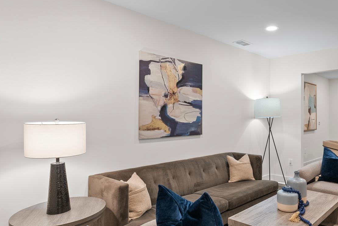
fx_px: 244
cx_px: 219
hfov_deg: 67.9
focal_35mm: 26
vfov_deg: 49.6
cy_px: 118
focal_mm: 14
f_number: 8
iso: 400
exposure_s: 1/5
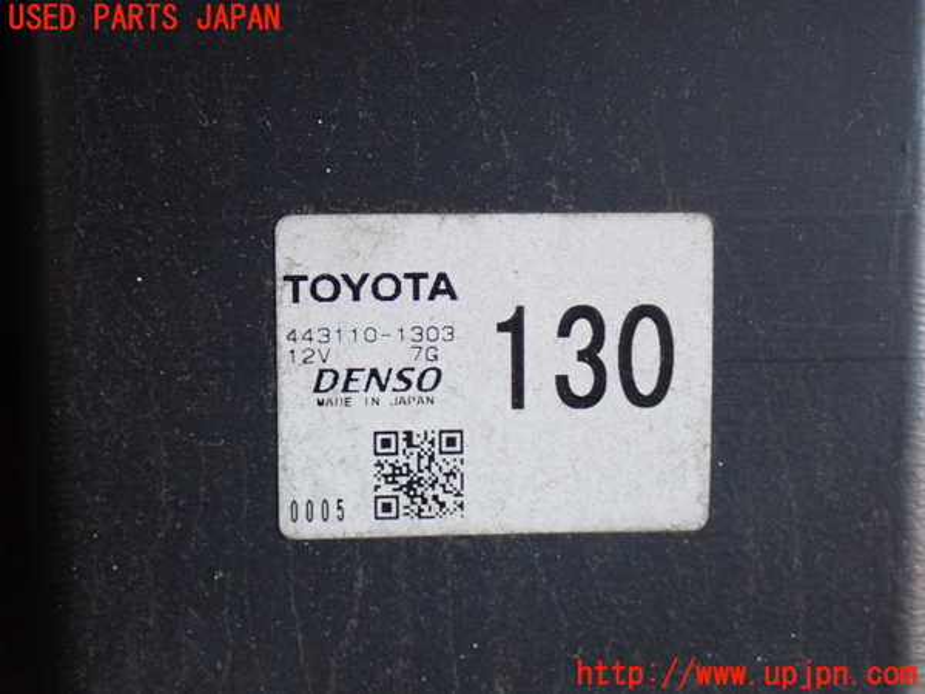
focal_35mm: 67
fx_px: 1790
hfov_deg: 29.0
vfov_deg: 21.9
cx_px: 462
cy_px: 347
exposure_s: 1/60
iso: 640
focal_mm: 11.88
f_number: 3.8
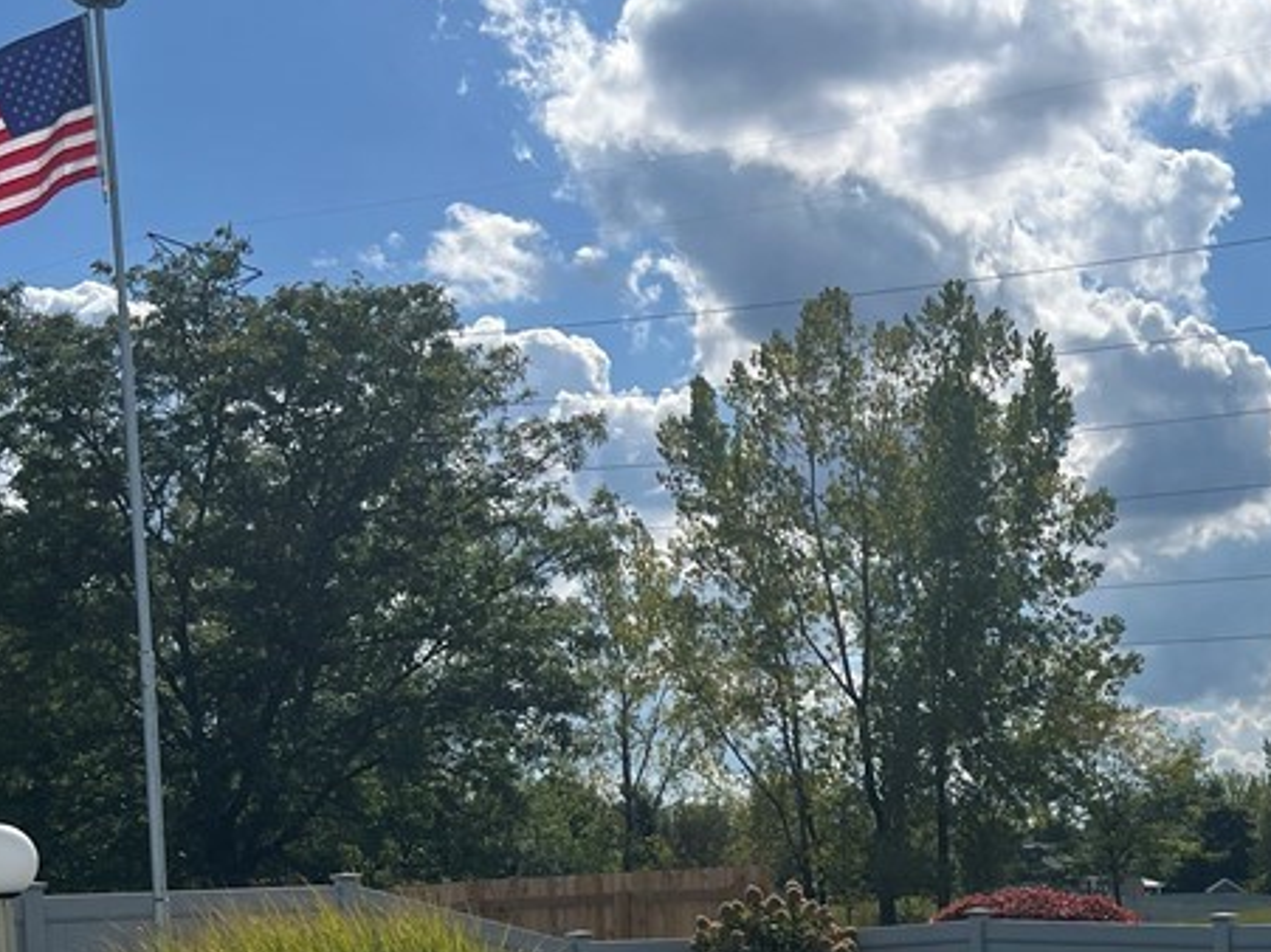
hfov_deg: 32.0
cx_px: 975
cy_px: 918
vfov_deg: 23.9
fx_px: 2166
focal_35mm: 59
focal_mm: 5.7
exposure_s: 1/10309
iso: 50
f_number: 1.5
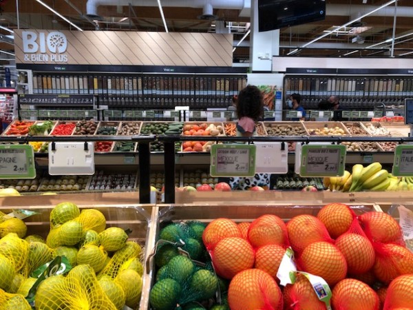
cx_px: 206
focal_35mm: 28
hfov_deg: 63.4
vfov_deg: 49.7
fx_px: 334
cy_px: 155
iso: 40
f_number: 1.8
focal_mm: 3.99
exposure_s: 1/100
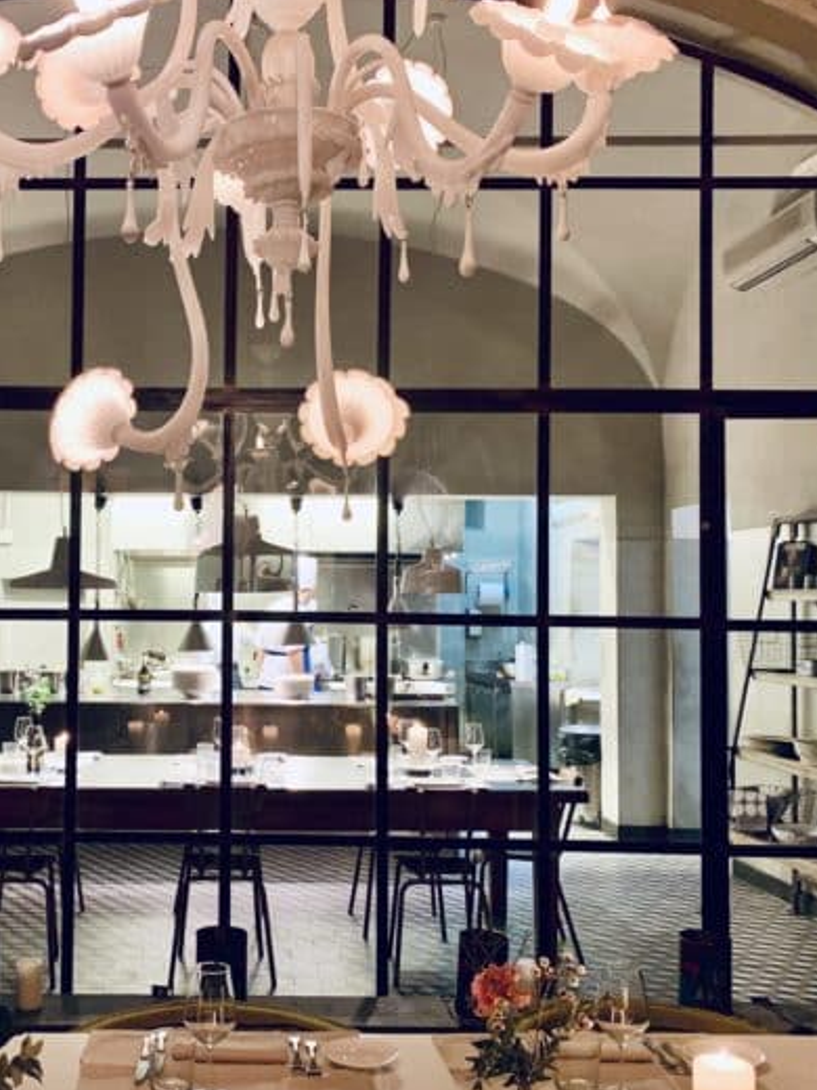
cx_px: 230
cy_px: 551
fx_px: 1259
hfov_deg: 35.4
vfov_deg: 46.8
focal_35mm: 40
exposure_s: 1/33
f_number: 1.8
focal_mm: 4.25
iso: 320
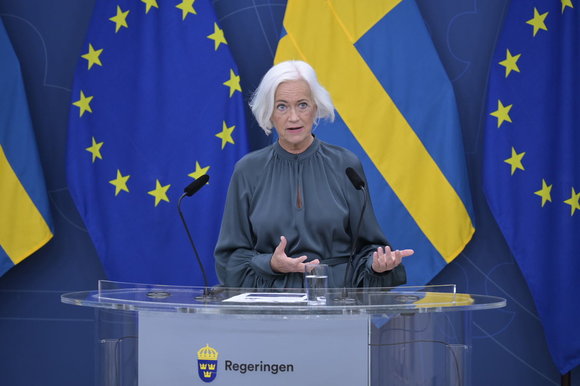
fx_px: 2174
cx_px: 290
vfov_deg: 10.2
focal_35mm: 135
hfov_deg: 15.2
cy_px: 193
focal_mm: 135
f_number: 4
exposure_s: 1/125
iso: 720
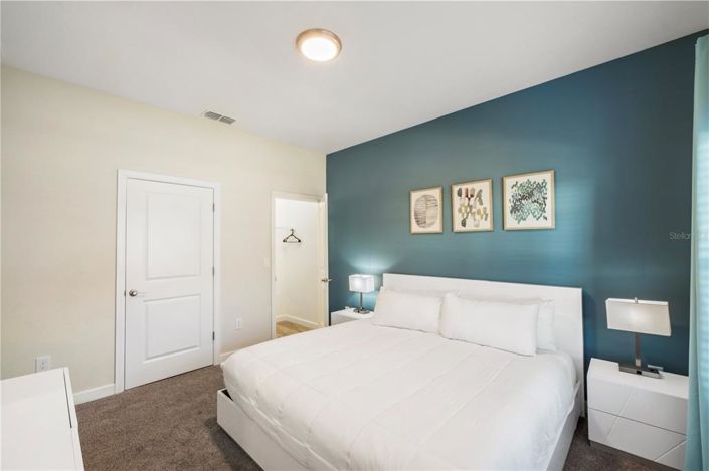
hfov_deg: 100.4
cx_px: 354
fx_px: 295
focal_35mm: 15
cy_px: 236
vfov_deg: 77.2
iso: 320
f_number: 13
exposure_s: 1/1.67
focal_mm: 10
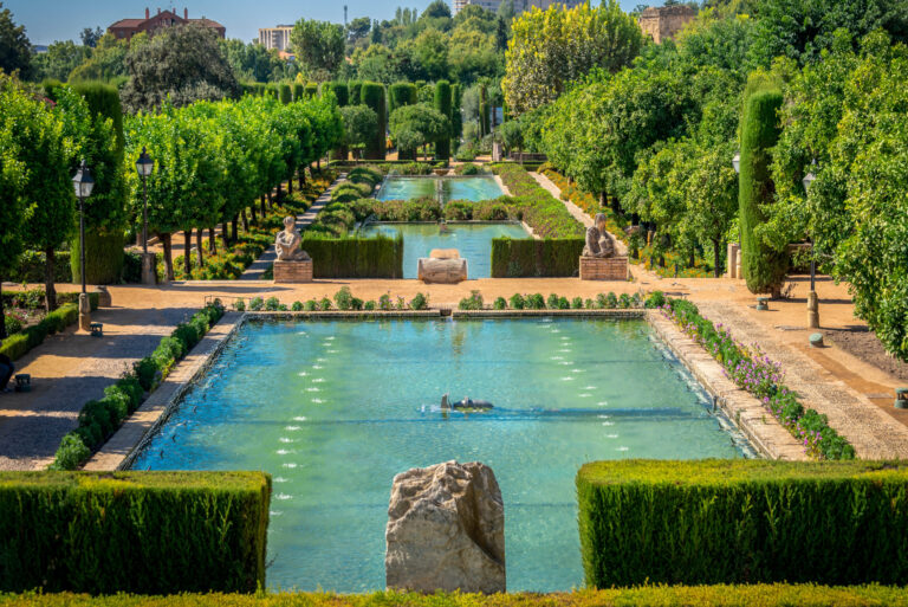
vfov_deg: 21.9
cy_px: 304
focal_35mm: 62
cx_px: 454
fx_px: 1565
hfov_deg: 32.4
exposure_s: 1/800
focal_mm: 62
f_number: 5.6
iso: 125
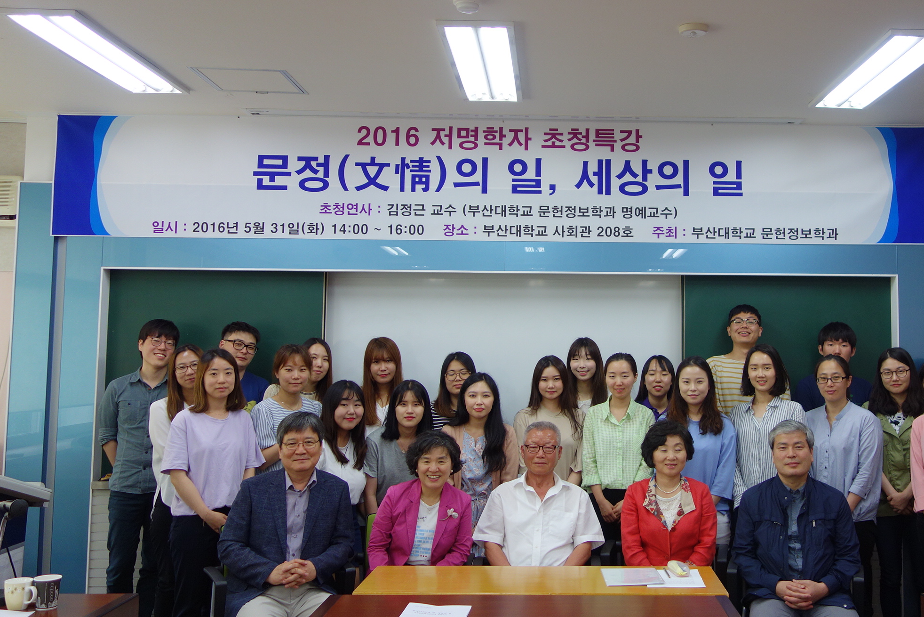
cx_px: 590
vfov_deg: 34.2
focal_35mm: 39
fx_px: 1001
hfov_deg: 49.0
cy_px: 272
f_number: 2
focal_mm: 10.4
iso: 125
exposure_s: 1/100
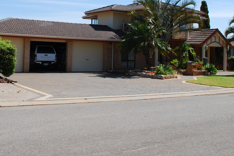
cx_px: 86
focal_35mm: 49
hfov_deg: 40.0
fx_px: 319
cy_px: 33
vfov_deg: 27.1
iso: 100
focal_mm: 18
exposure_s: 1/200
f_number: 8
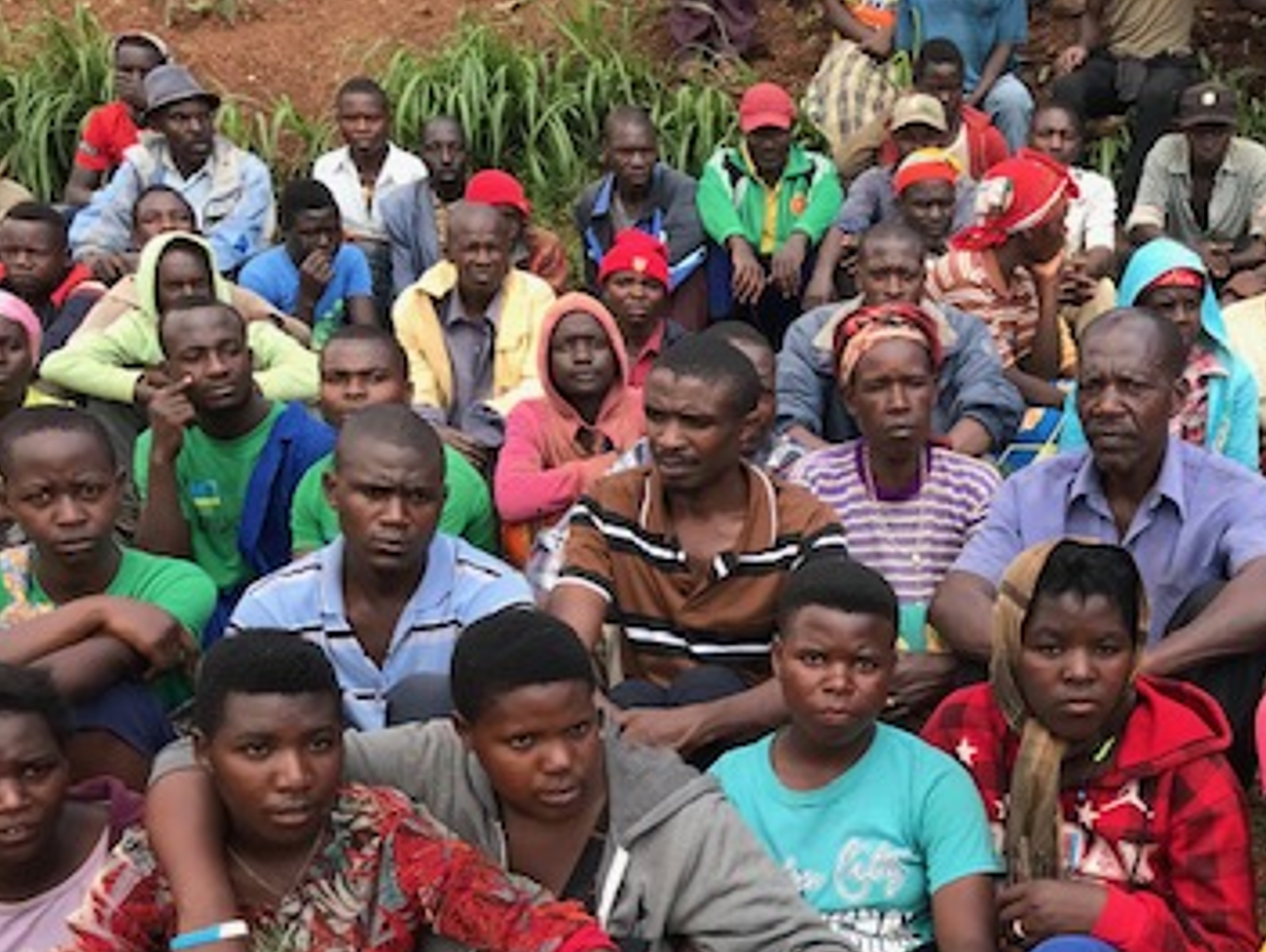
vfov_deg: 27.9
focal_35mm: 51
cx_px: 941
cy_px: 783
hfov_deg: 36.6
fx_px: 1867
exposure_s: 1/468
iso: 20
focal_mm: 3.99
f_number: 1.8
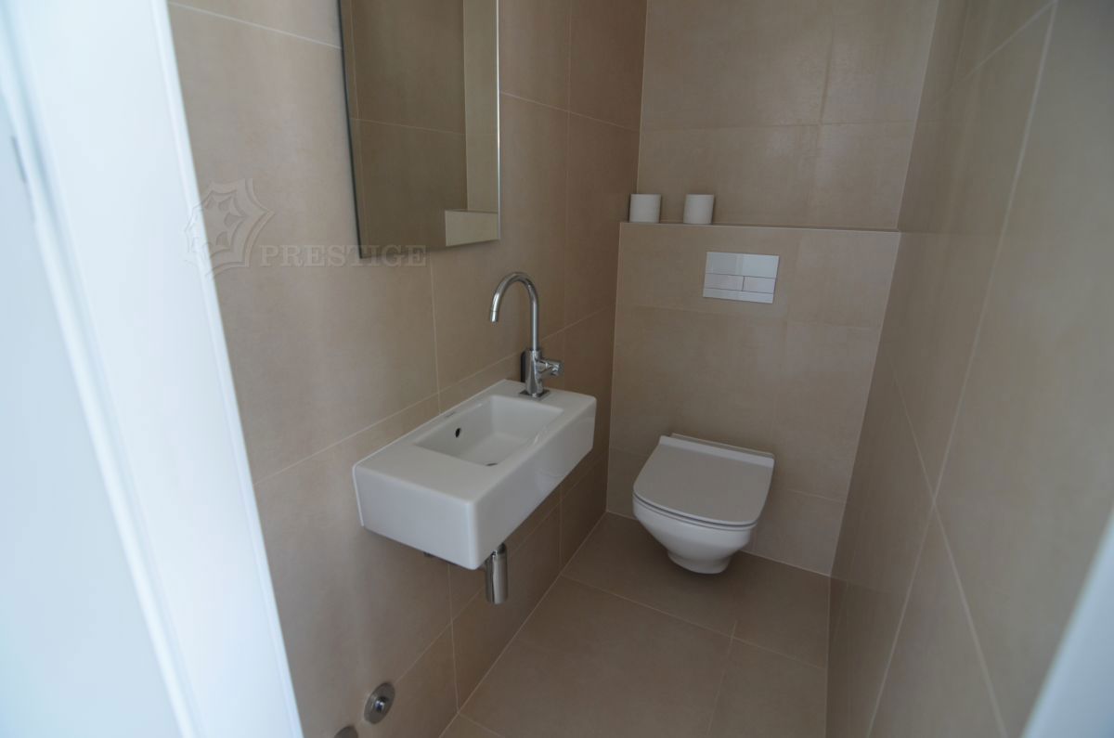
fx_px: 510
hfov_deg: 95.1
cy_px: 369
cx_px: 557
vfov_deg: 71.8
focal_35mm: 16
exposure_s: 1/60
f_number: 4
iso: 400
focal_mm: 11
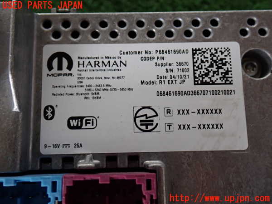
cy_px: 102
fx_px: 322
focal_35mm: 41
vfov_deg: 35.1
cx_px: 136
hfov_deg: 45.8
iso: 200
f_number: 2.8
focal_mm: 7.31
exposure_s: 1/40
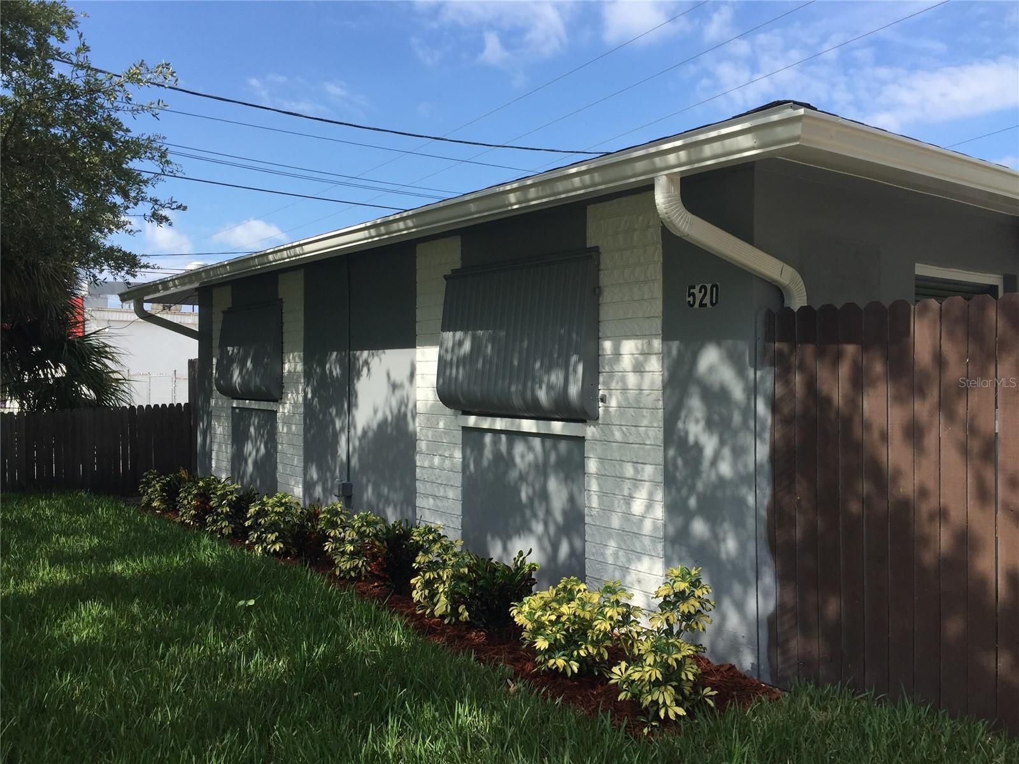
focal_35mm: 29
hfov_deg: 61.7
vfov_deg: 48.2
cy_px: 382
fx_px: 854
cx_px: 510
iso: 32
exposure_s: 1/1412
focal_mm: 4.15
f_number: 2.2
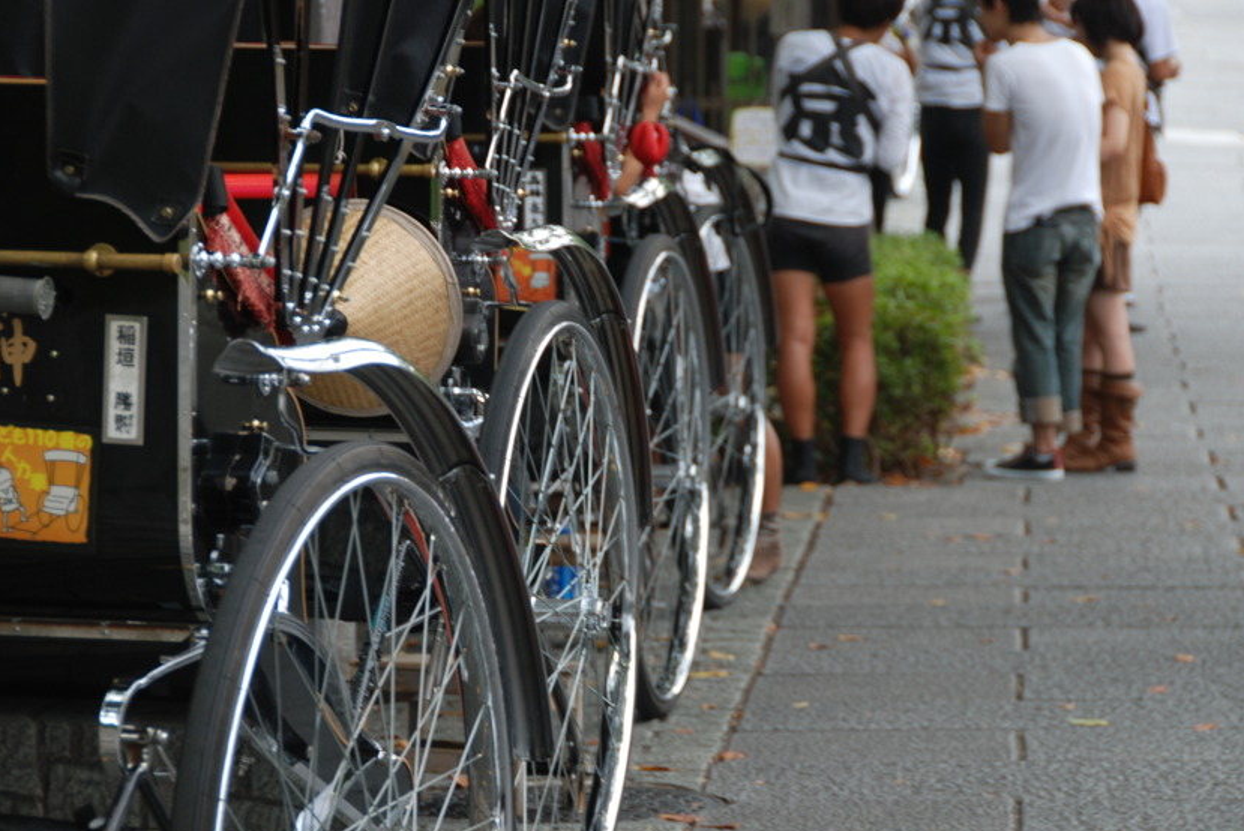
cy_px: 418
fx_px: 6730
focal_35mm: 195
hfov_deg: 10.6
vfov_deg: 7.1
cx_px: 549
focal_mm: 105
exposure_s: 1/40
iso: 200
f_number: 5.6
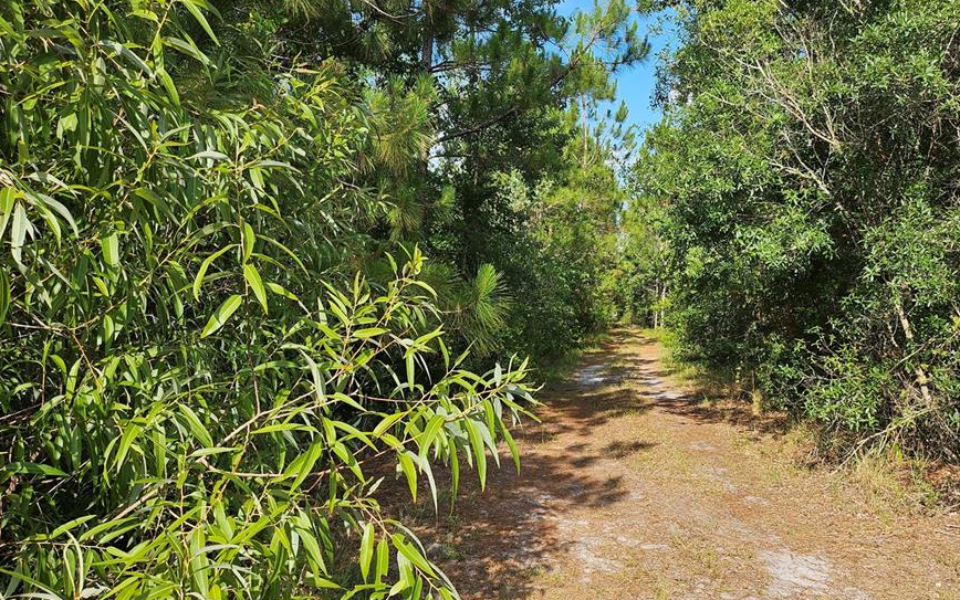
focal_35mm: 30
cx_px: 533
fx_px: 785
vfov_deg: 41.8
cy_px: 322
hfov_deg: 62.7
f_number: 1.8
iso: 50
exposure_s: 1/2175
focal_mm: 5
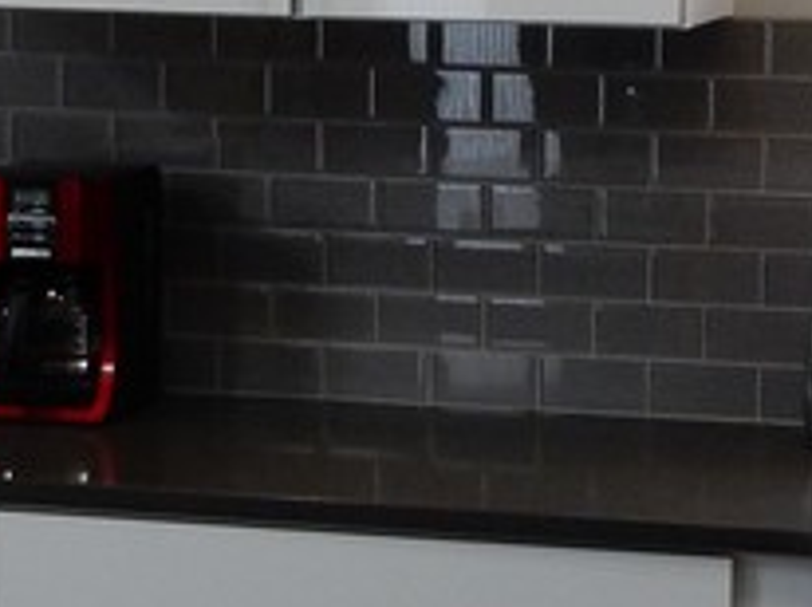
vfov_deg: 10.6
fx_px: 3280
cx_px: 639
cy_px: 169
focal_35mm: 140
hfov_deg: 14.0
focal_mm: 4.5
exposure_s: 1/30
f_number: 3.7
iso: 180
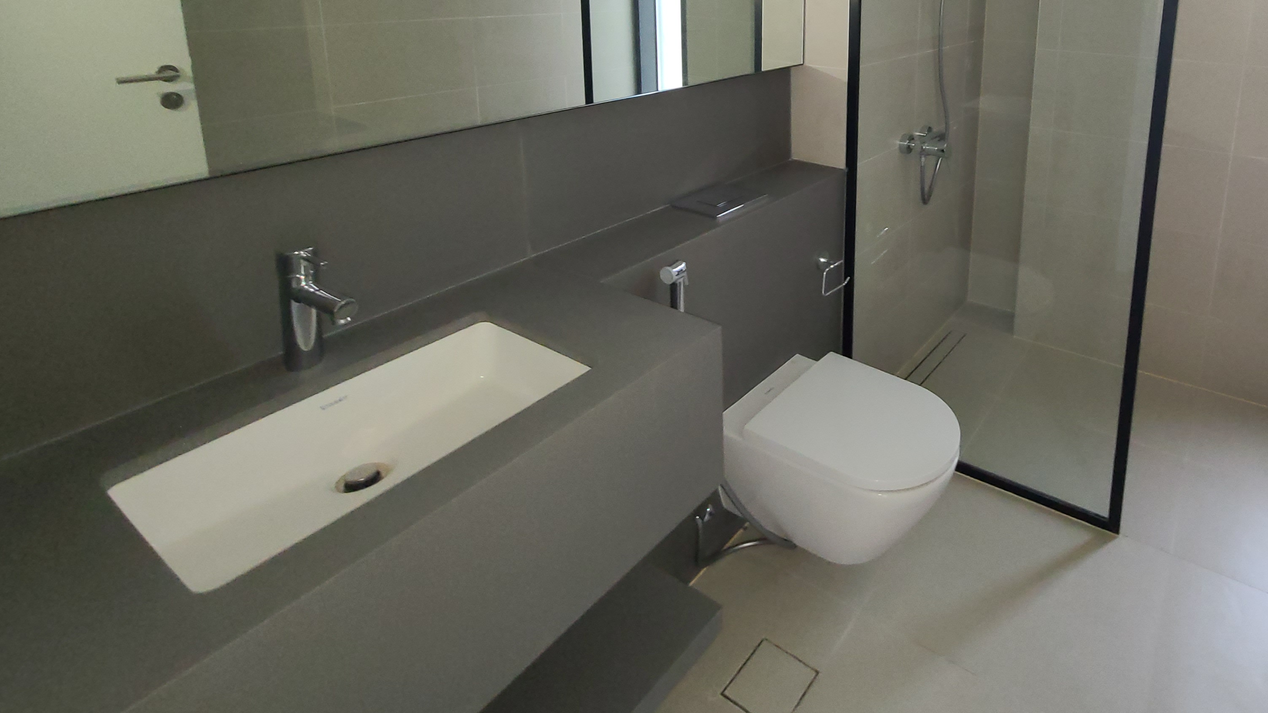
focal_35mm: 19
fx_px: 639
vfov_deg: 53.4
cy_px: 117
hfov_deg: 86.7
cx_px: 837
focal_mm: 2.2
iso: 320
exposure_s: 1/40
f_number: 2.2
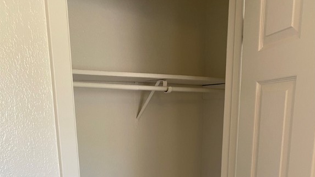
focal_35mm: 38
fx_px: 317
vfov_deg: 28.3
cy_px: 196
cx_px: 158
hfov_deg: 52.8
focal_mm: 4.25
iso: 80
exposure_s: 1/60
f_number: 1.8
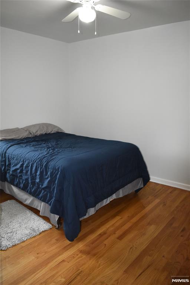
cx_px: 95
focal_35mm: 27
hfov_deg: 47.9
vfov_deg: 67.4
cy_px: 142
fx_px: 214
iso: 1600
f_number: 3.5
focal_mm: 18
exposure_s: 1/80
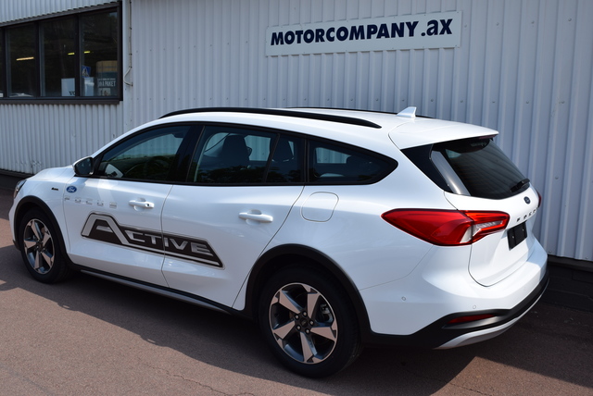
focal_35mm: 34
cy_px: 198
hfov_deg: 55.1
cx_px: 296
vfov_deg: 38.4
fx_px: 569
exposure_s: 1/400
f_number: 10
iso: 200
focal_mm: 23
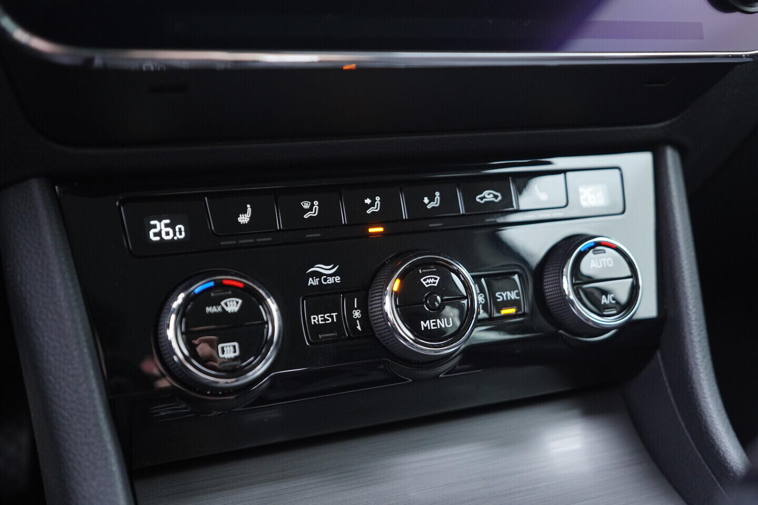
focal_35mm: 36
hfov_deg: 53.1
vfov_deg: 36.9
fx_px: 758
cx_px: 379
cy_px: 252
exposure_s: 1/40
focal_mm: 24
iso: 640
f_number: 2.8
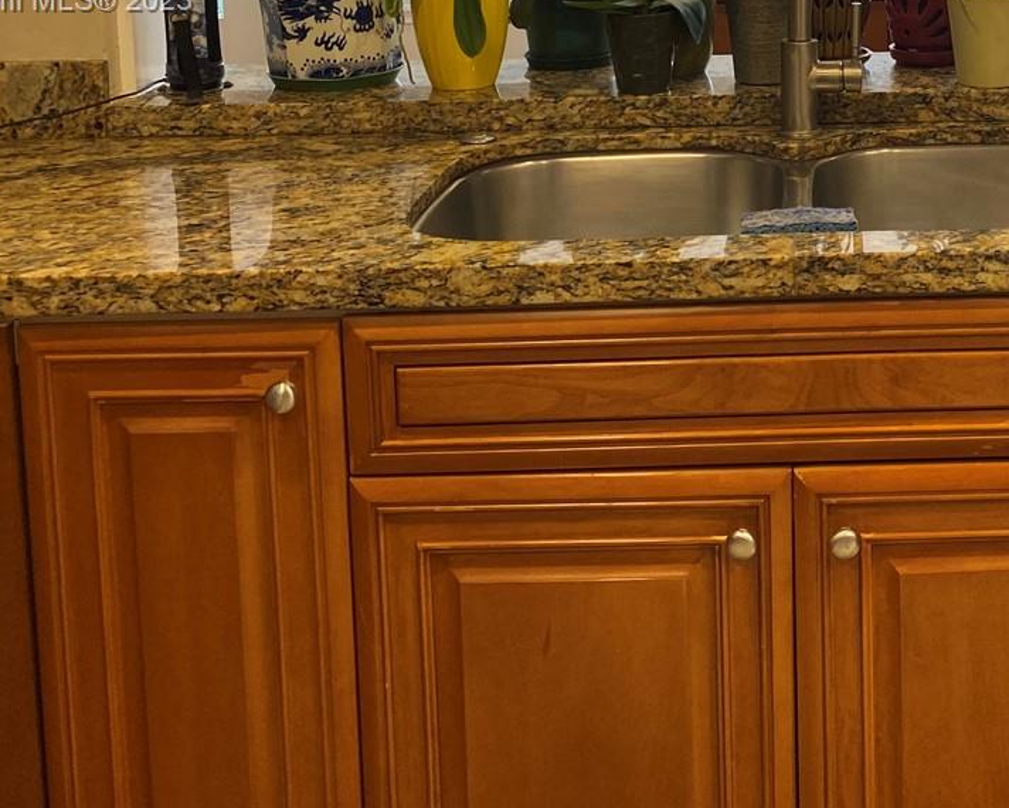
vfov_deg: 25.4
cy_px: 3
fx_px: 1703
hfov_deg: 31.7
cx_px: 873
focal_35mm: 57
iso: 80
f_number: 1.8
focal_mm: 4.25
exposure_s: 1/120
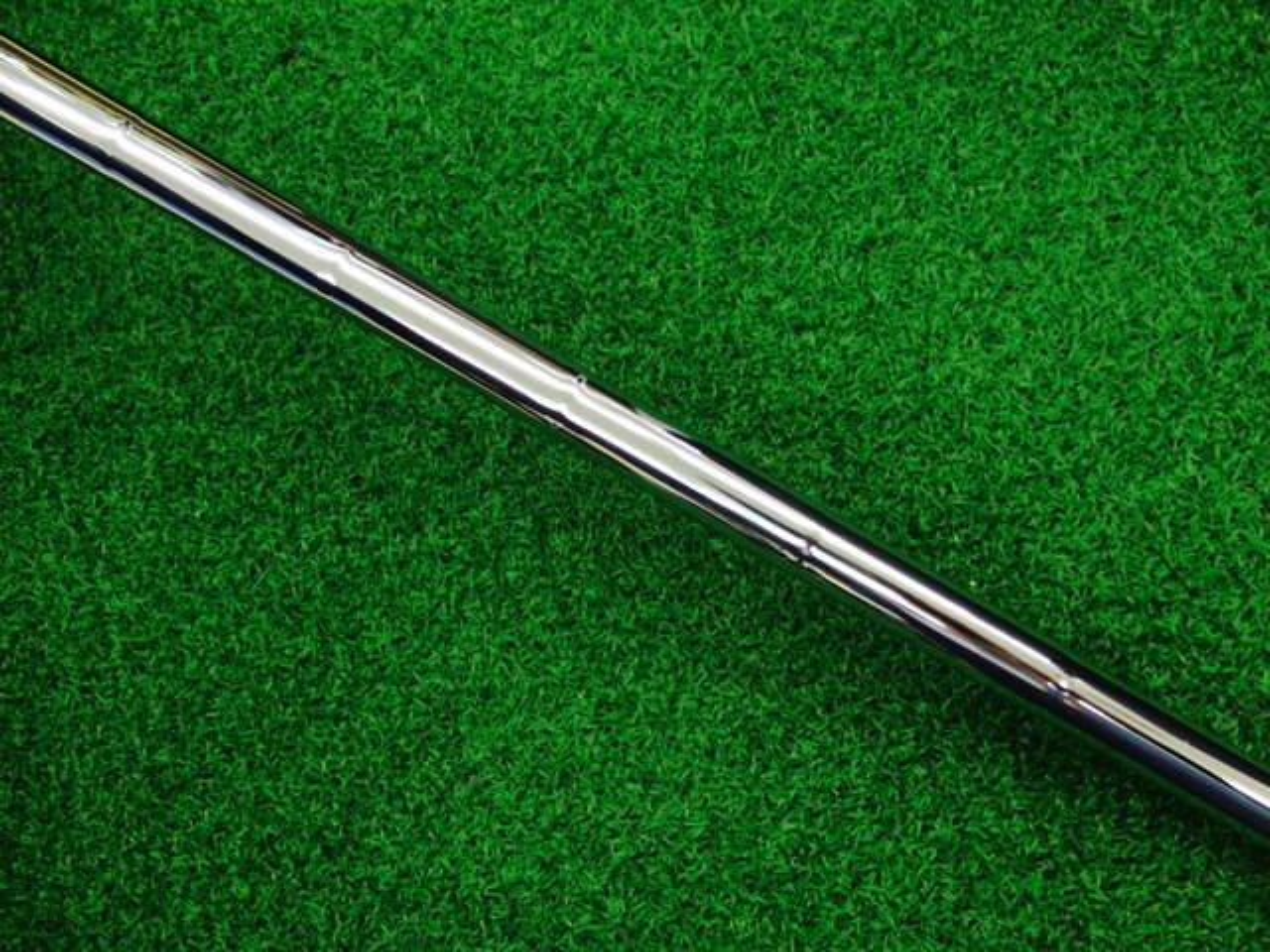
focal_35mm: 37
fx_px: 1357
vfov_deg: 38.7
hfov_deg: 50.1
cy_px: 476
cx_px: 635
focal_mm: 6.42
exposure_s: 1/40
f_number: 3.6
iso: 400
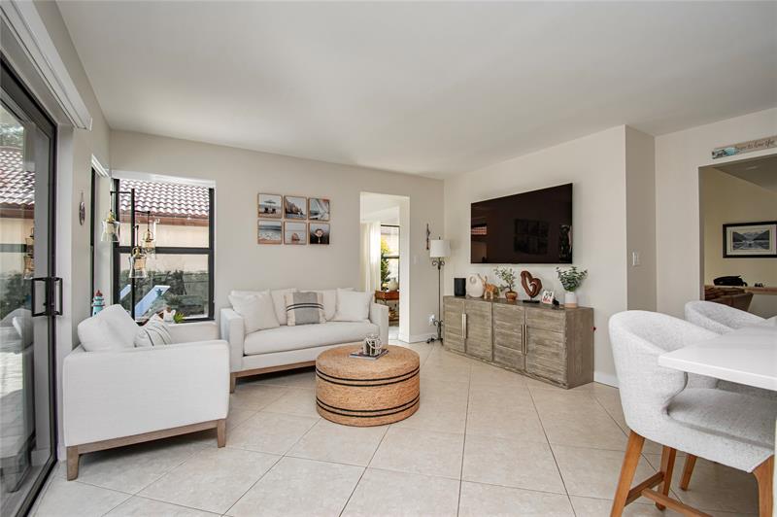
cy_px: 258
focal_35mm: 15
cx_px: 388
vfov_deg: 77.2
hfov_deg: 100.4
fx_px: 323
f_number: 5.6
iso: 400
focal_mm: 10
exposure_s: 1/125
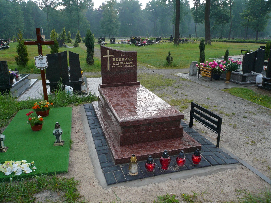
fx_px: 219
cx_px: 136
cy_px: 102
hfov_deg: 63.4
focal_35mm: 28
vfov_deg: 49.7
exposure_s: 1/125
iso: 100
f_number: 2.8
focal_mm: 4.6
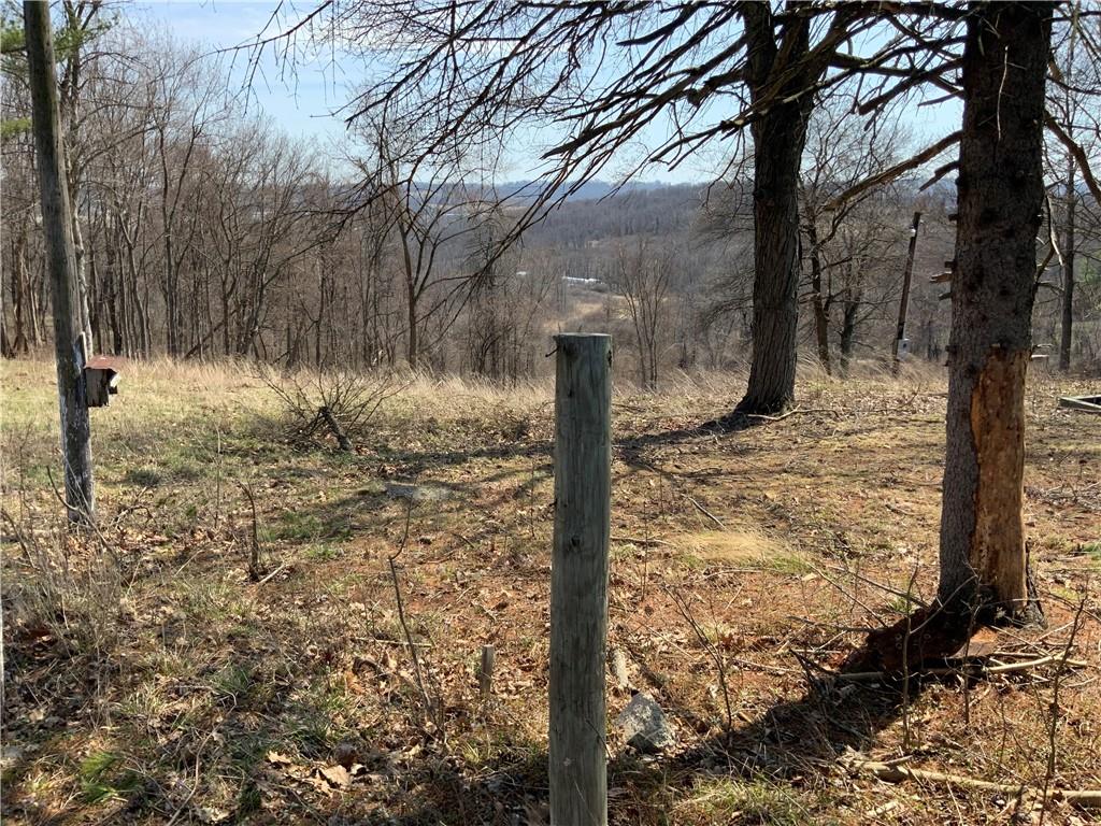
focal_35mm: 29
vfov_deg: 48.2
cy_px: 413
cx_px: 550
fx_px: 922
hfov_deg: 61.7
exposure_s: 1/898
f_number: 1.8
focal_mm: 3
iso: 16
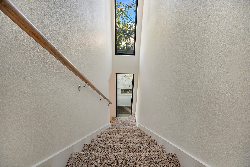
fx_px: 104
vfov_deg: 77.3
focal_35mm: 15
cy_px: 84
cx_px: 125
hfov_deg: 100.4
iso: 100
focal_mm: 10
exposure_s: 1/15
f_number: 11
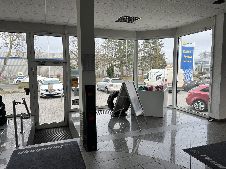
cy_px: 84
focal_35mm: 26
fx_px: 170
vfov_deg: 53.1
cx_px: 113
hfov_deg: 67.3
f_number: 1.5
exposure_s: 1/138
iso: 32
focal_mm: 5.7
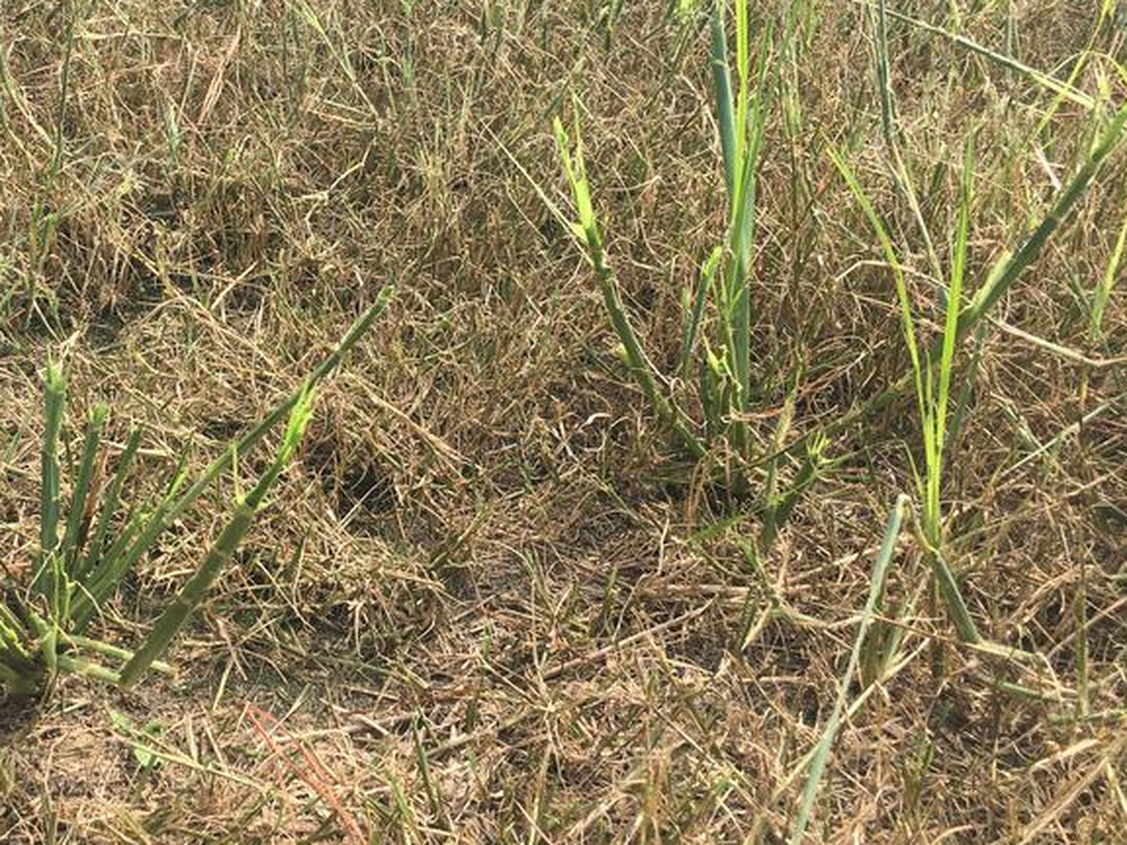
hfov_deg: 39.6
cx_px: 314
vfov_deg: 30.4
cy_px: 209
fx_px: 1530
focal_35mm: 47
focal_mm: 4.15
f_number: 2.2
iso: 25
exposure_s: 1/509
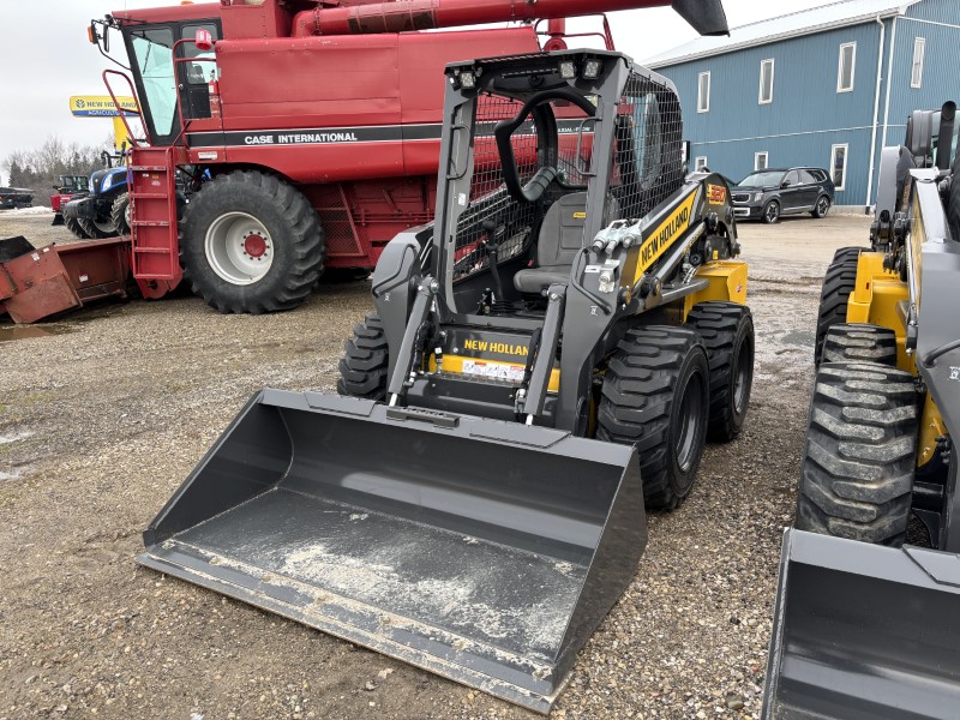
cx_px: 480
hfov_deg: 67.3
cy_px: 360
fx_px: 721
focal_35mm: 26
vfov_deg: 53.1
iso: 50
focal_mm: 5.96
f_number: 1.6
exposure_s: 1/437
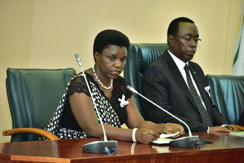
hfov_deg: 8.2
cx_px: 122
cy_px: 82
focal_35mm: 250
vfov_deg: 5.5
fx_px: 1694
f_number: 6.3
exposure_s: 1/40
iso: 2500
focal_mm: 250
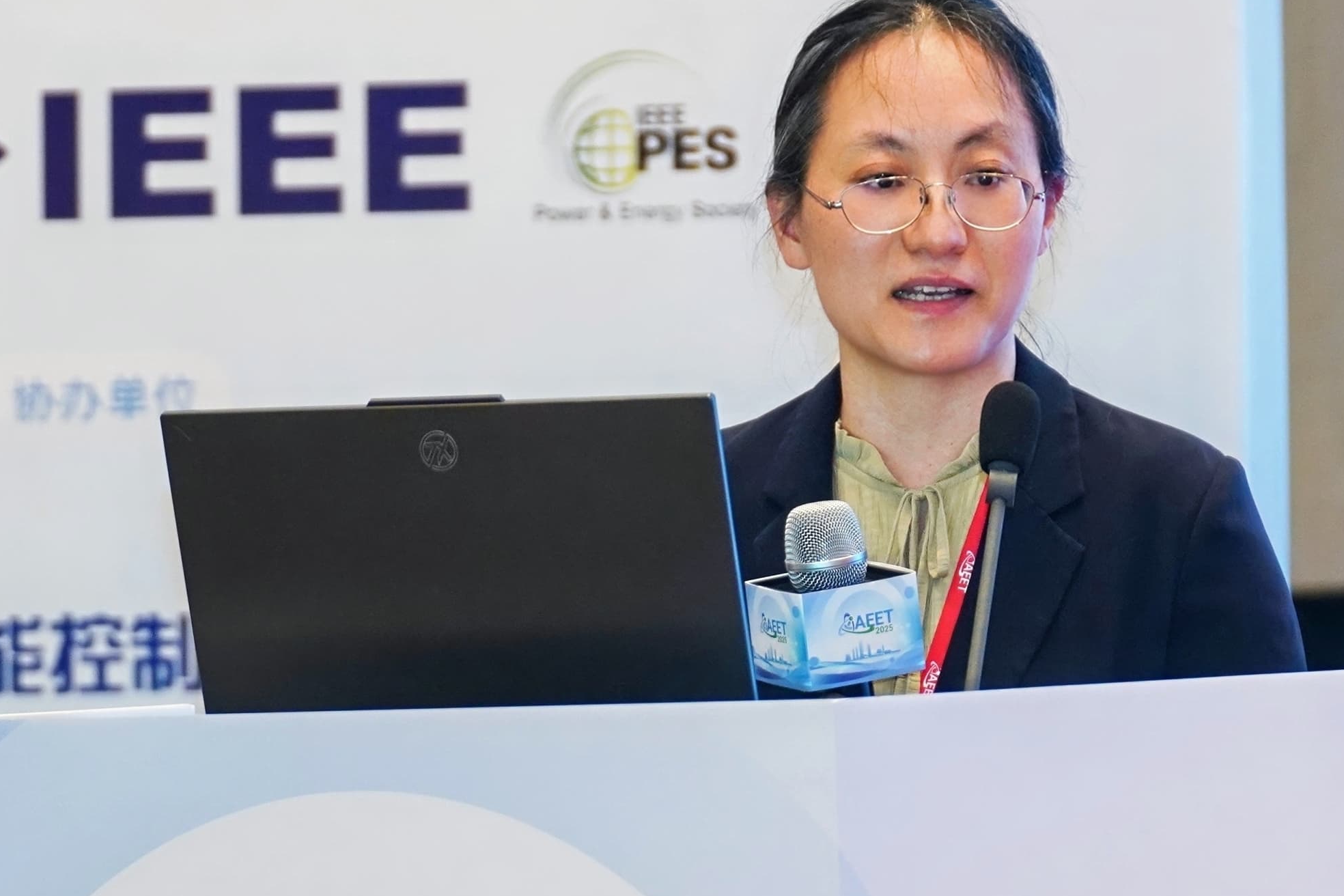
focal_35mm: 339
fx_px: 12655
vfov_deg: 4.1
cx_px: 870
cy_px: 586
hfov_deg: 6.1
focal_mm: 109
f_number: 2.8
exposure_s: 1/200
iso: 1000
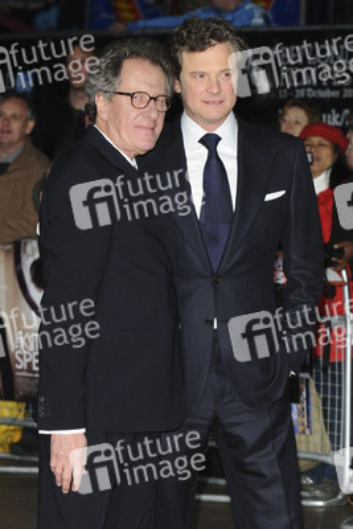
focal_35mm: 120
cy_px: 264
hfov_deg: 11.4
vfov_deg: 17.1
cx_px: 176
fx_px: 1763
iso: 500
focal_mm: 80
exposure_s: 1/125
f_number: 4.5
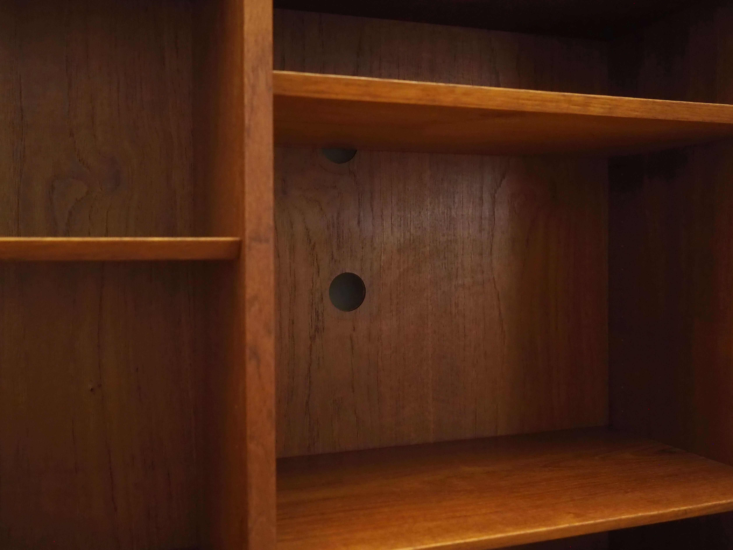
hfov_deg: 54.0
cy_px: 275
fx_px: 720
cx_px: 366
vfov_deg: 41.8
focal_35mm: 34
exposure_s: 1/200
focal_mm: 17
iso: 3200
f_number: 2.5
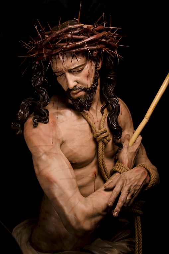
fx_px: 1644
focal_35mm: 232
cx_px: 84
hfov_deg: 5.9
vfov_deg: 8.9
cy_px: 127
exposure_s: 1/250
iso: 100
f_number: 11
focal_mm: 155
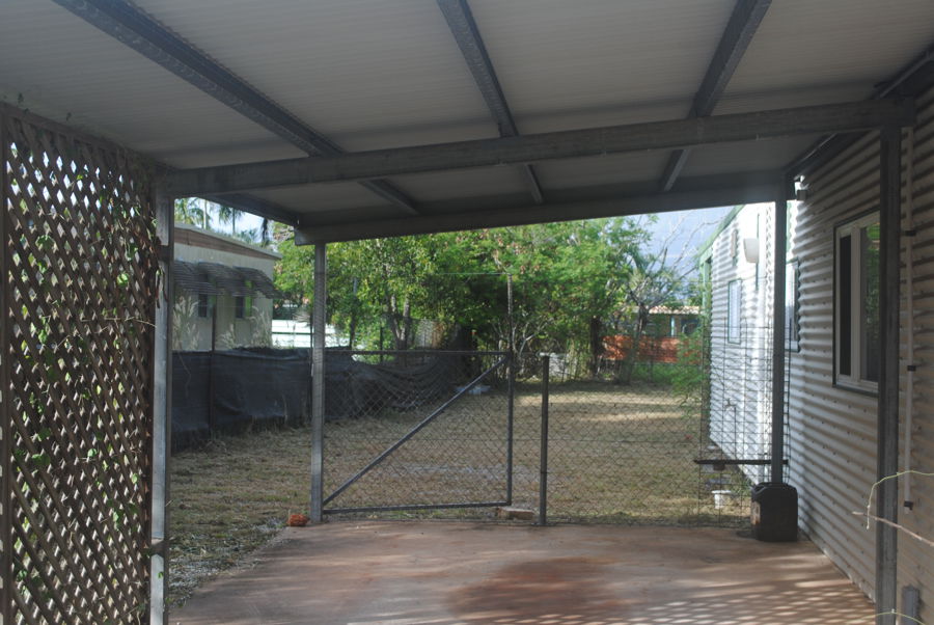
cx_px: 467
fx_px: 1247
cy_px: 312
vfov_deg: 28.1
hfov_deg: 41.1
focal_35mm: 48
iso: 110
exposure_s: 1/125
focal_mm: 32
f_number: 5.6
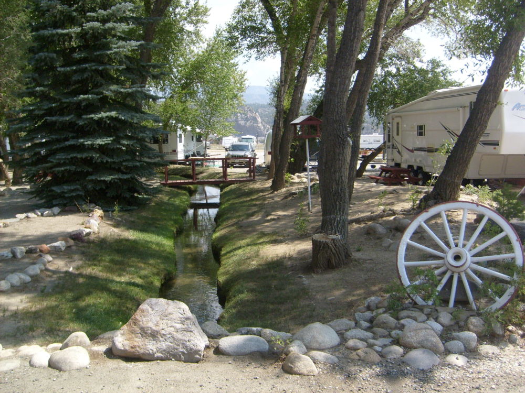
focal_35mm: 35
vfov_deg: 40.7
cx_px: 262
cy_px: 196
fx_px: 531
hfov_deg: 52.6
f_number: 2.8
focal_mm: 5.8
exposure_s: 1/750
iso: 80
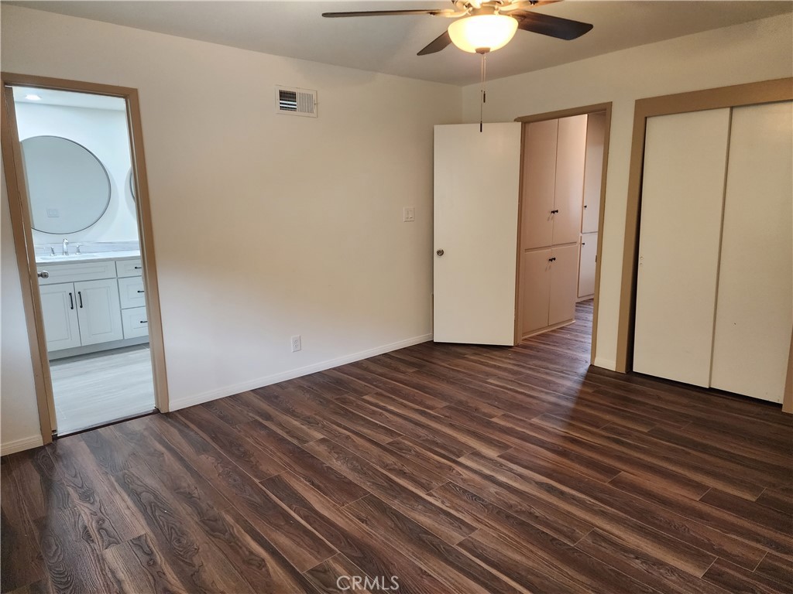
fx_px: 527
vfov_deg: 58.9
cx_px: 396
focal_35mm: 23
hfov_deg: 73.9
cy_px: 297
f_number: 1.8
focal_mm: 6.4
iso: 640
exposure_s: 1/120
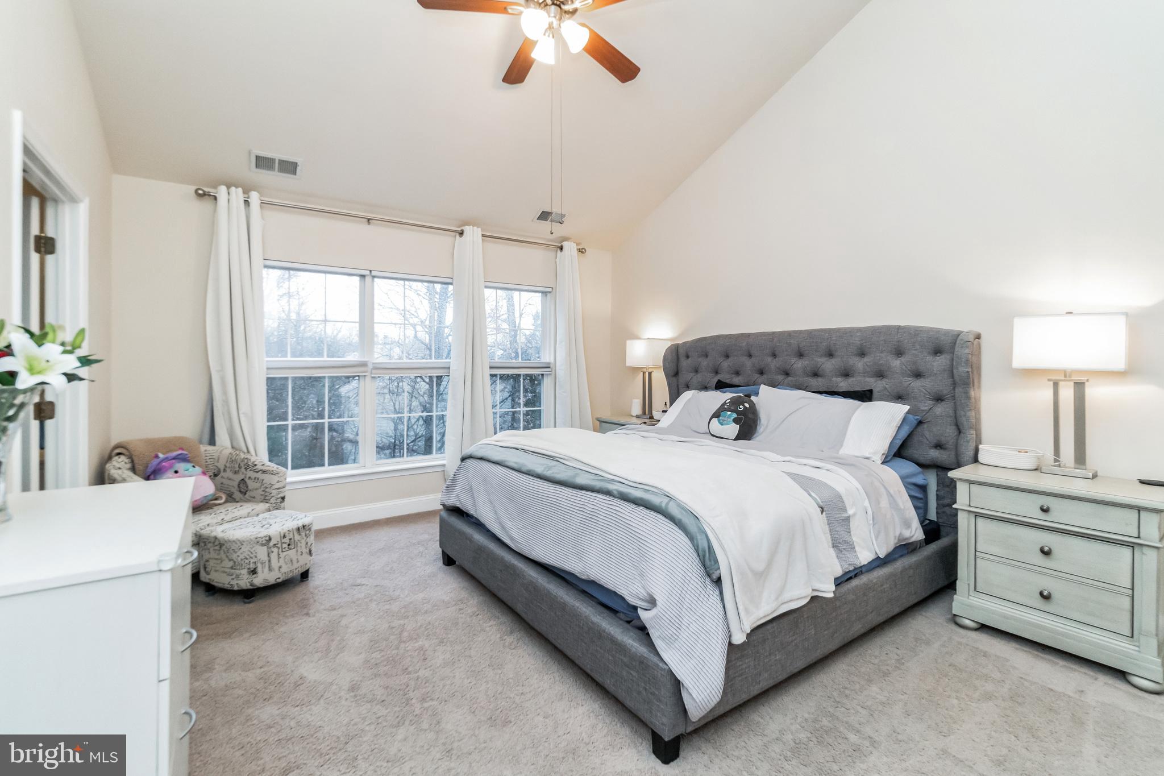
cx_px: 582
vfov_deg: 77.3
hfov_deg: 100.4
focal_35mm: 15
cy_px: 388
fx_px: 485
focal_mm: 10
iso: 1600
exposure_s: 1/30
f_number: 9
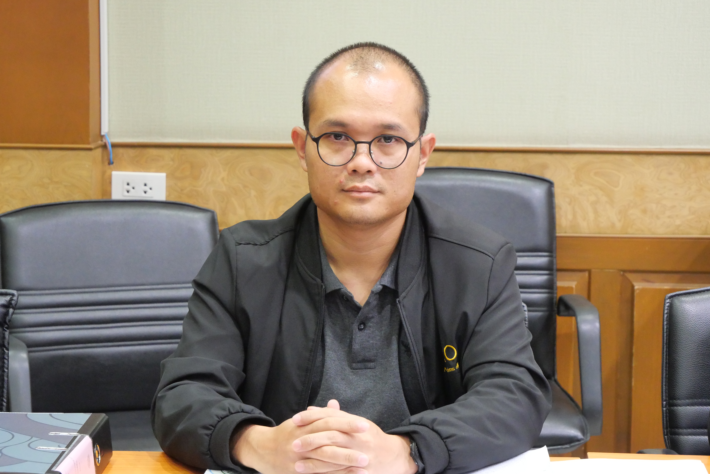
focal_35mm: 103
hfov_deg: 19.8
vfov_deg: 13.3
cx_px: 355
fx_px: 2033
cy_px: 237
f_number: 5.6
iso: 3200
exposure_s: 1/20
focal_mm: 50
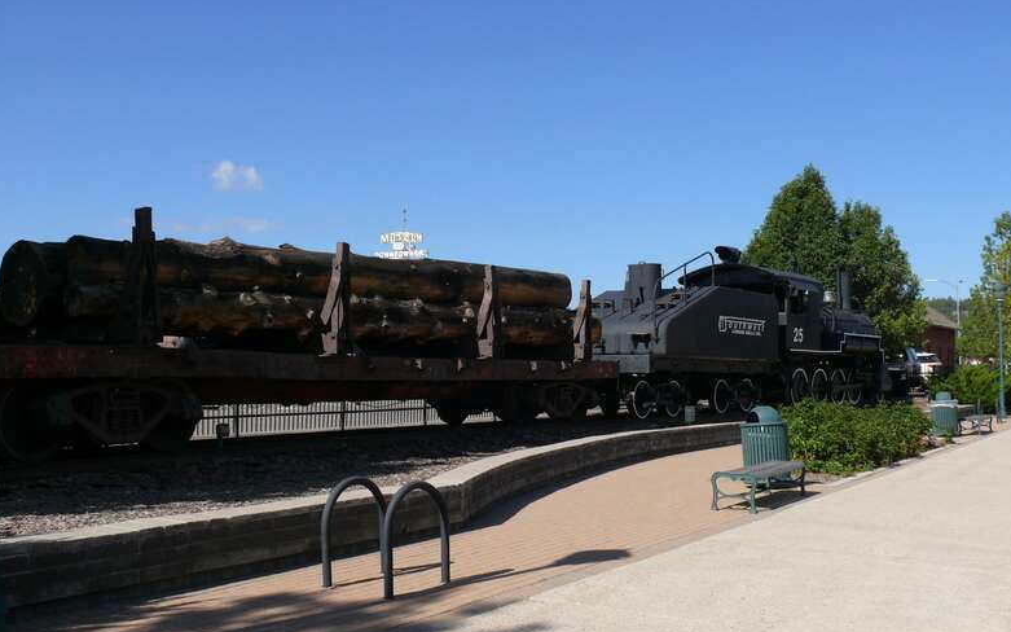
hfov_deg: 51.5
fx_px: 1047
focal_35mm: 38
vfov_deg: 33.5
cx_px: 513
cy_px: 363
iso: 100
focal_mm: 7.4
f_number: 5.6
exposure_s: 1/500
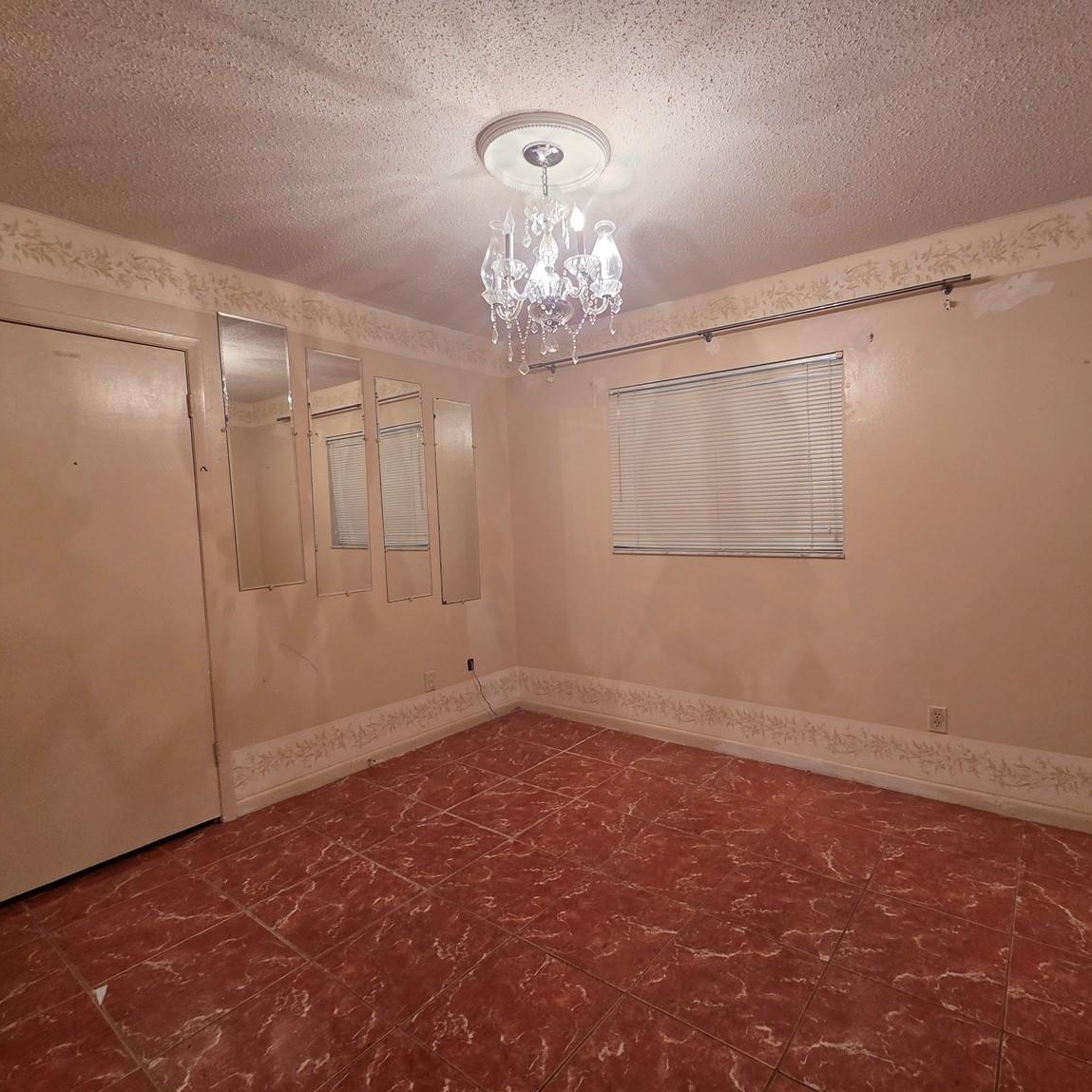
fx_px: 571
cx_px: 600
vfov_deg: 87.4
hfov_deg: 87.2
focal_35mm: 16
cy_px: 555
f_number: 2.2
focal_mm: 2.2
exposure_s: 1/60
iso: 250
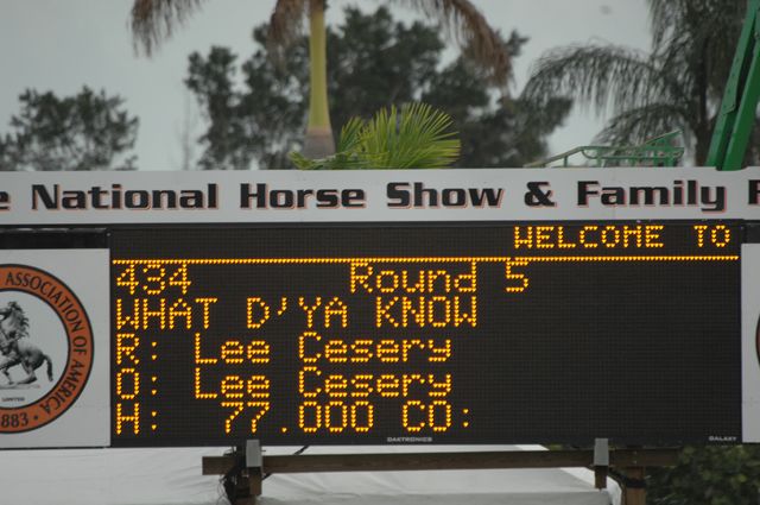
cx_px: 380
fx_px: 15813
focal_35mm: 750
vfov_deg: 1.8
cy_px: 252
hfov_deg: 2.8
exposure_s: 1/500
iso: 500
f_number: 6.3
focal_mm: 500
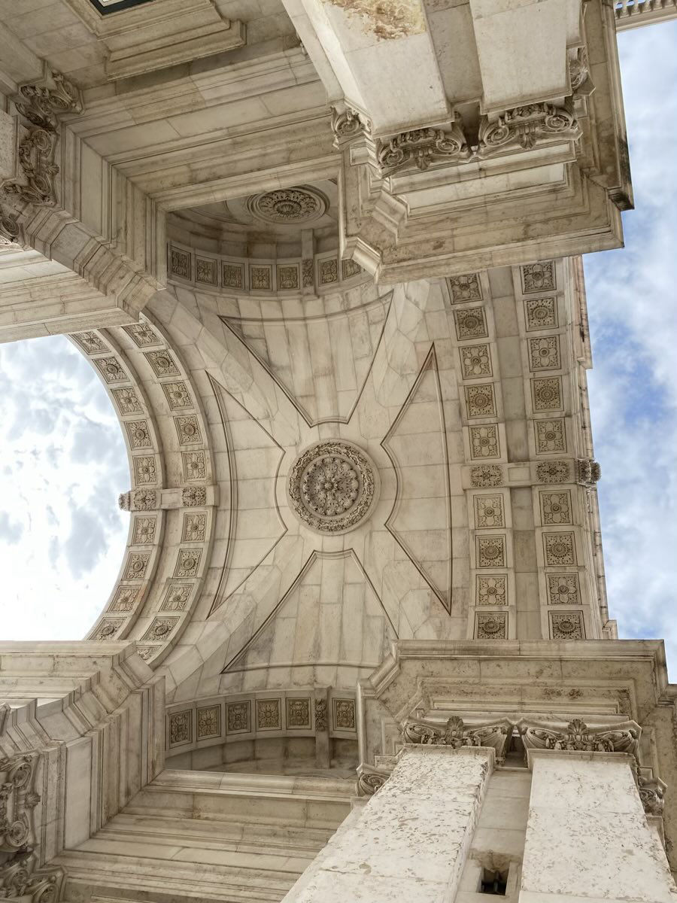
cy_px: 452
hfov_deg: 53.1
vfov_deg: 67.3
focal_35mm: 26
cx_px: 338
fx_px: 678
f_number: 1.8
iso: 32
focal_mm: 4.25
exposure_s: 1/1522
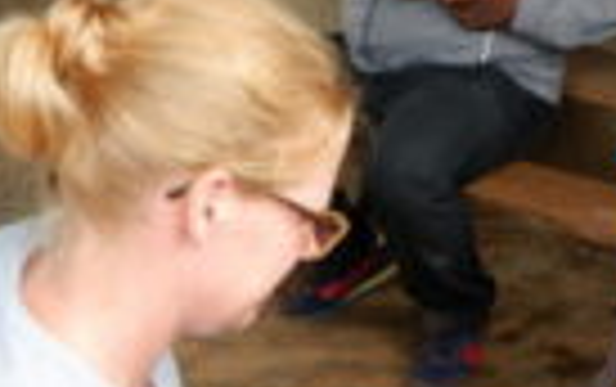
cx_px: 638
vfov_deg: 13.3
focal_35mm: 98
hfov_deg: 20.4
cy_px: 331
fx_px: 1647
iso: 320
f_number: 4
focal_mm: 22.2
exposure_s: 1/45
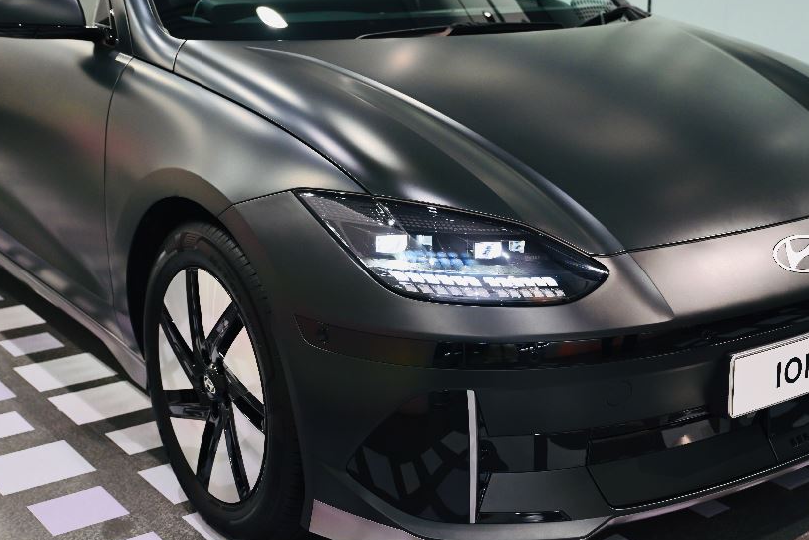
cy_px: 249
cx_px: 466
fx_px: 1079
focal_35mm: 48
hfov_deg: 41.0
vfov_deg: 28.1
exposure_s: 1/400
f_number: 3.5
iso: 1000
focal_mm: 38
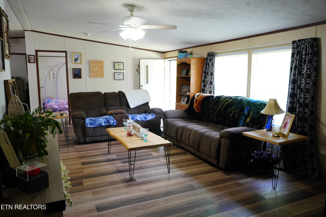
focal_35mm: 27
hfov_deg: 67.4
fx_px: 244
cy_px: 108
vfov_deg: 47.9
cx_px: 163
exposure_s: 1/60
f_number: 4
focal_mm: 18
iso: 1000
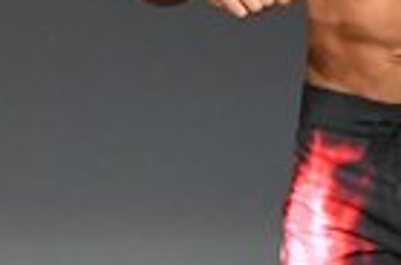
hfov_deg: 1.0
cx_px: 296
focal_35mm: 2092
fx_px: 23249
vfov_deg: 0.7
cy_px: 193
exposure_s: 1/400
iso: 4000
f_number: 5.6
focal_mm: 250
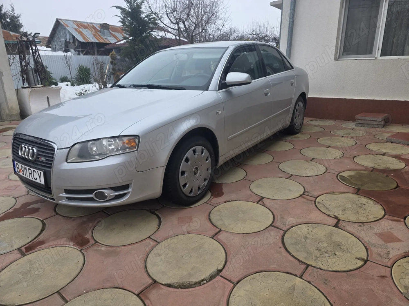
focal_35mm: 23
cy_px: 153
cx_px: 204
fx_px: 272
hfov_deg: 73.9
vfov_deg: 58.9
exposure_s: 1/3229
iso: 80
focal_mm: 6.3
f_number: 1.7
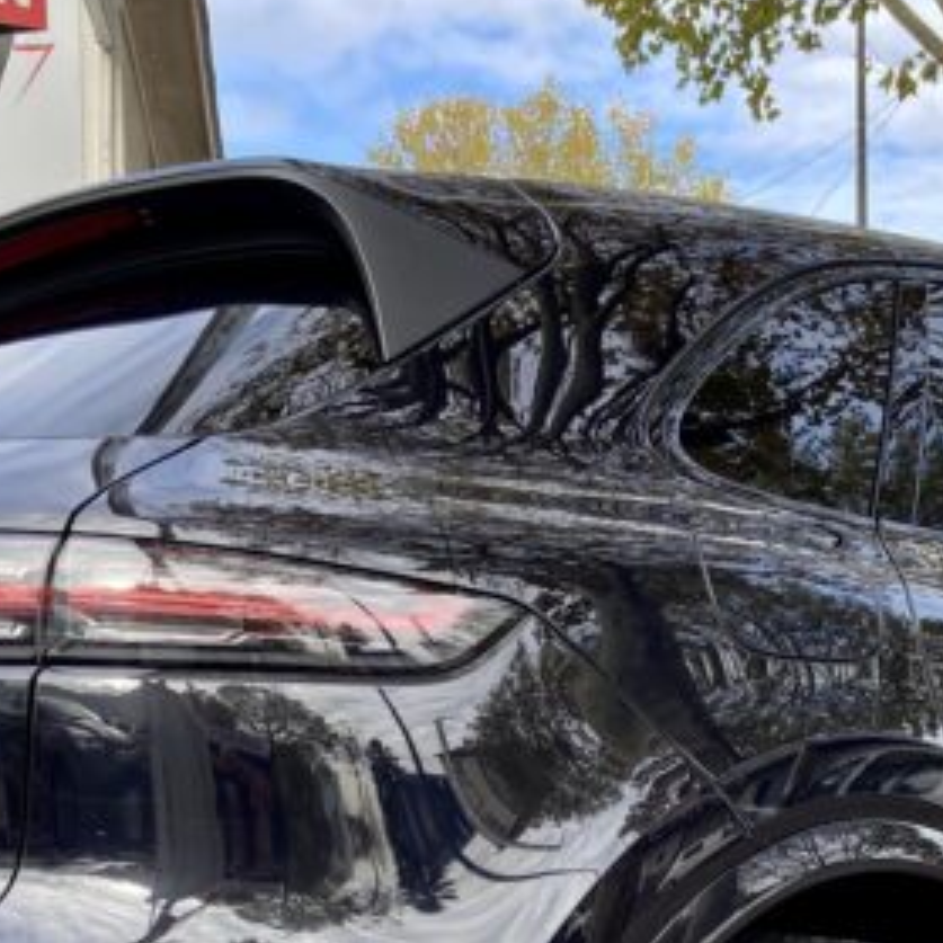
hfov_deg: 25.9
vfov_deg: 25.7
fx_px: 2034
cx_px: 649
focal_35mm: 66
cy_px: 744
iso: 32
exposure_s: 1/493
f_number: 1.8
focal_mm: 4.25
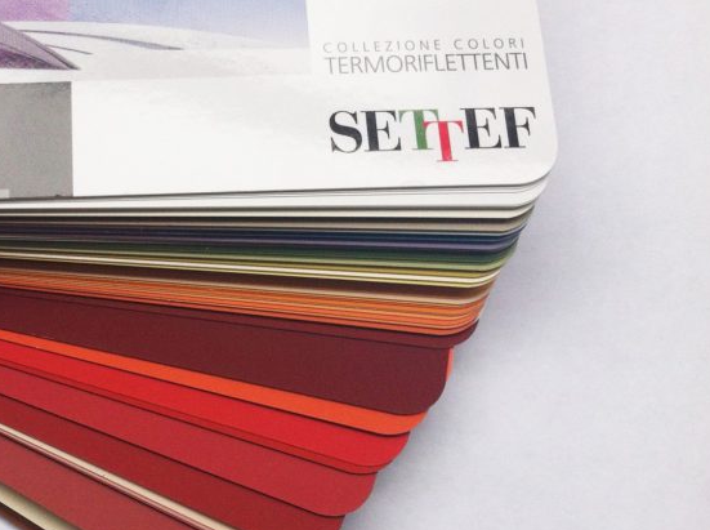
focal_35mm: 65
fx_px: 1331
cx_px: 129
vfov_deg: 22.4
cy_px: 193
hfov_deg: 29.1
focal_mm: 3.85
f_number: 2.8
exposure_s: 1/225
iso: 80
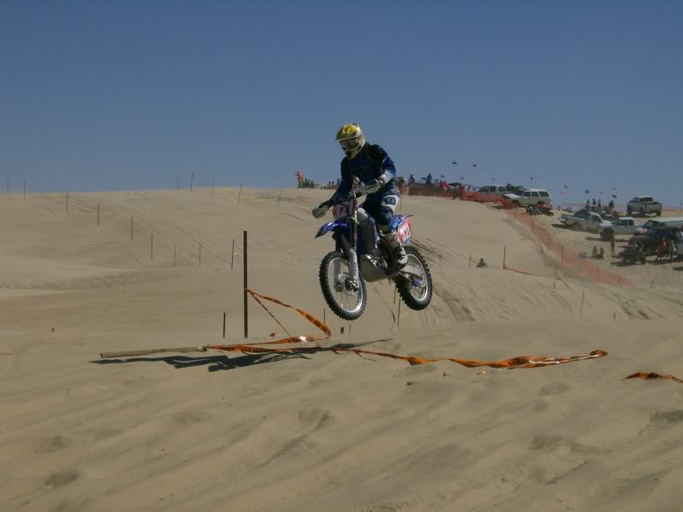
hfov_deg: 22.8
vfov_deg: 17.2
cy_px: 260
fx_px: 1697
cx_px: 342
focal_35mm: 86
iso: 100
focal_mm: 14.1
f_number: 6.9
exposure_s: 1/1808
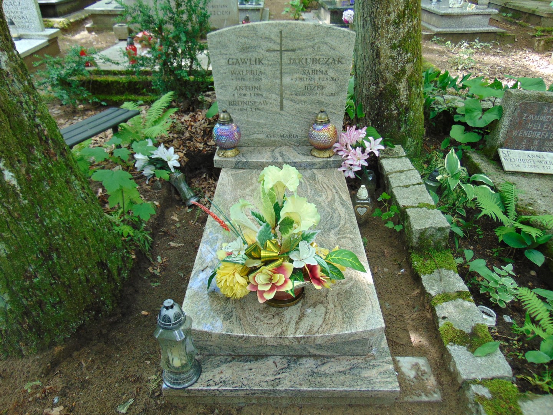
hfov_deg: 69.4
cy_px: 208
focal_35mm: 25
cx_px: 276
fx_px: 399
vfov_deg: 54.9
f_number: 3
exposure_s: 1/50
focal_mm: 4.5
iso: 80
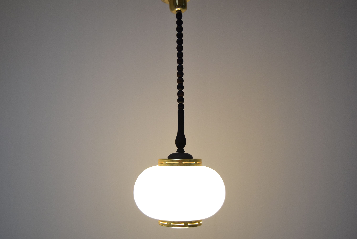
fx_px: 447
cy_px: 120
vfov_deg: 29.9
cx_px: 178
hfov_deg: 43.6
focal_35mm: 45
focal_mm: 30
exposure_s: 1/60
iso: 1600
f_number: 4.2
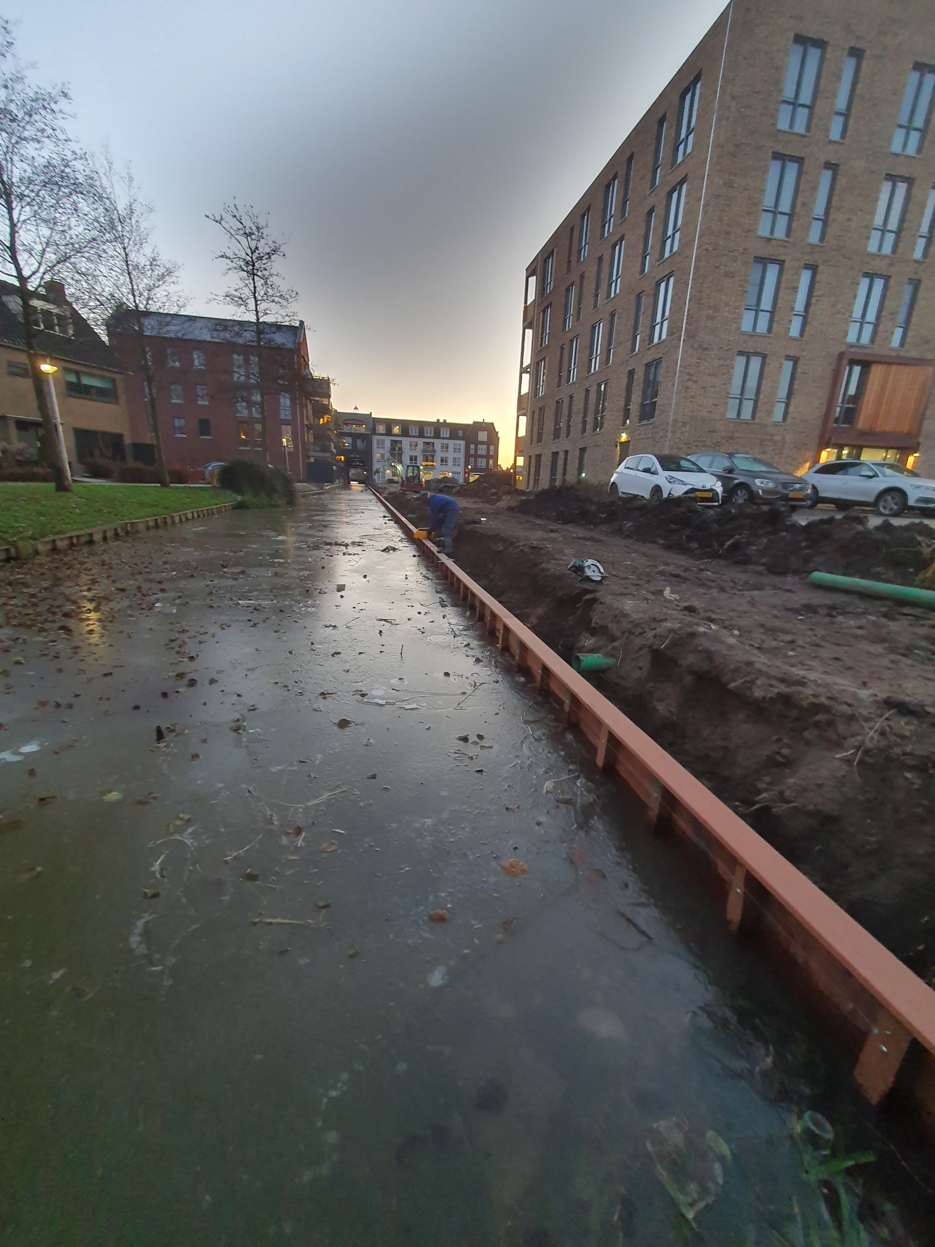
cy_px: 624
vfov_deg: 106.2
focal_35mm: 13
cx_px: 468
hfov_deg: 89.9
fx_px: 468
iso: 200
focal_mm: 1.8
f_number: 2.2
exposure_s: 1/50
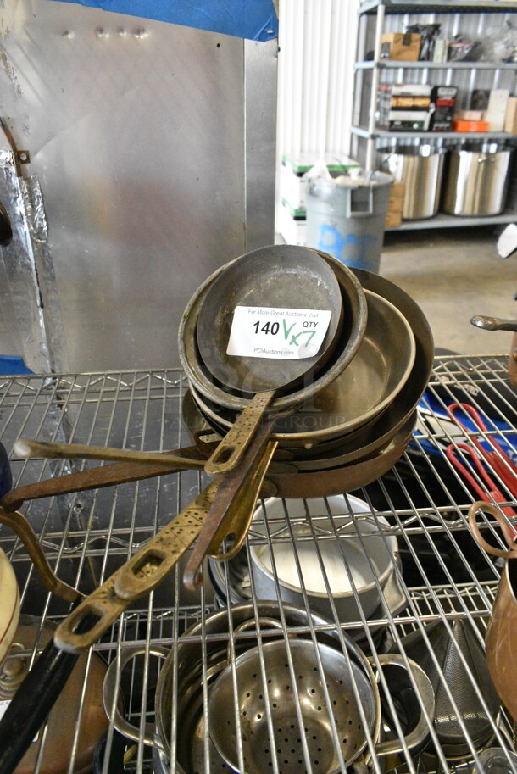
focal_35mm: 27
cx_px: 258
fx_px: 581
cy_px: 387
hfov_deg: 48.0
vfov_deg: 67.3
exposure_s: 1/160
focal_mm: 18
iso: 6400
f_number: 6.3
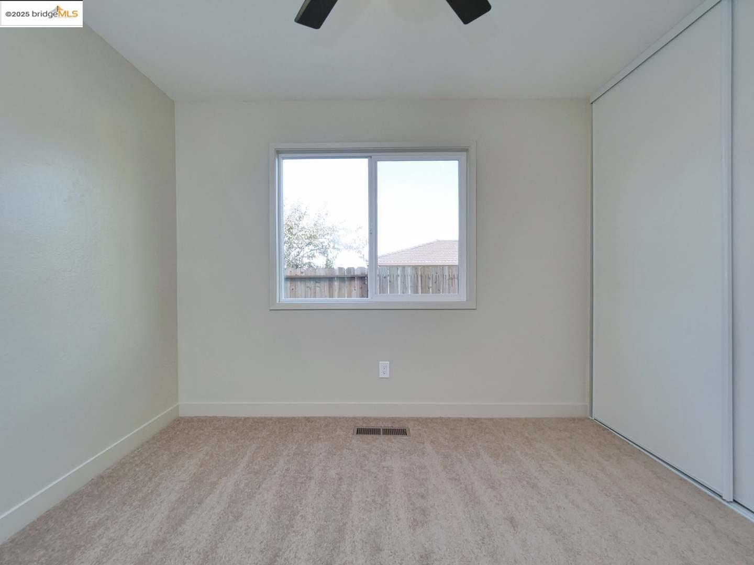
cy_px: 282
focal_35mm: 14
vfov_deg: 85.7
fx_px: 305
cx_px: 377
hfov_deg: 102.1
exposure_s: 1/160
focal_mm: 7
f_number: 6.3
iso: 800
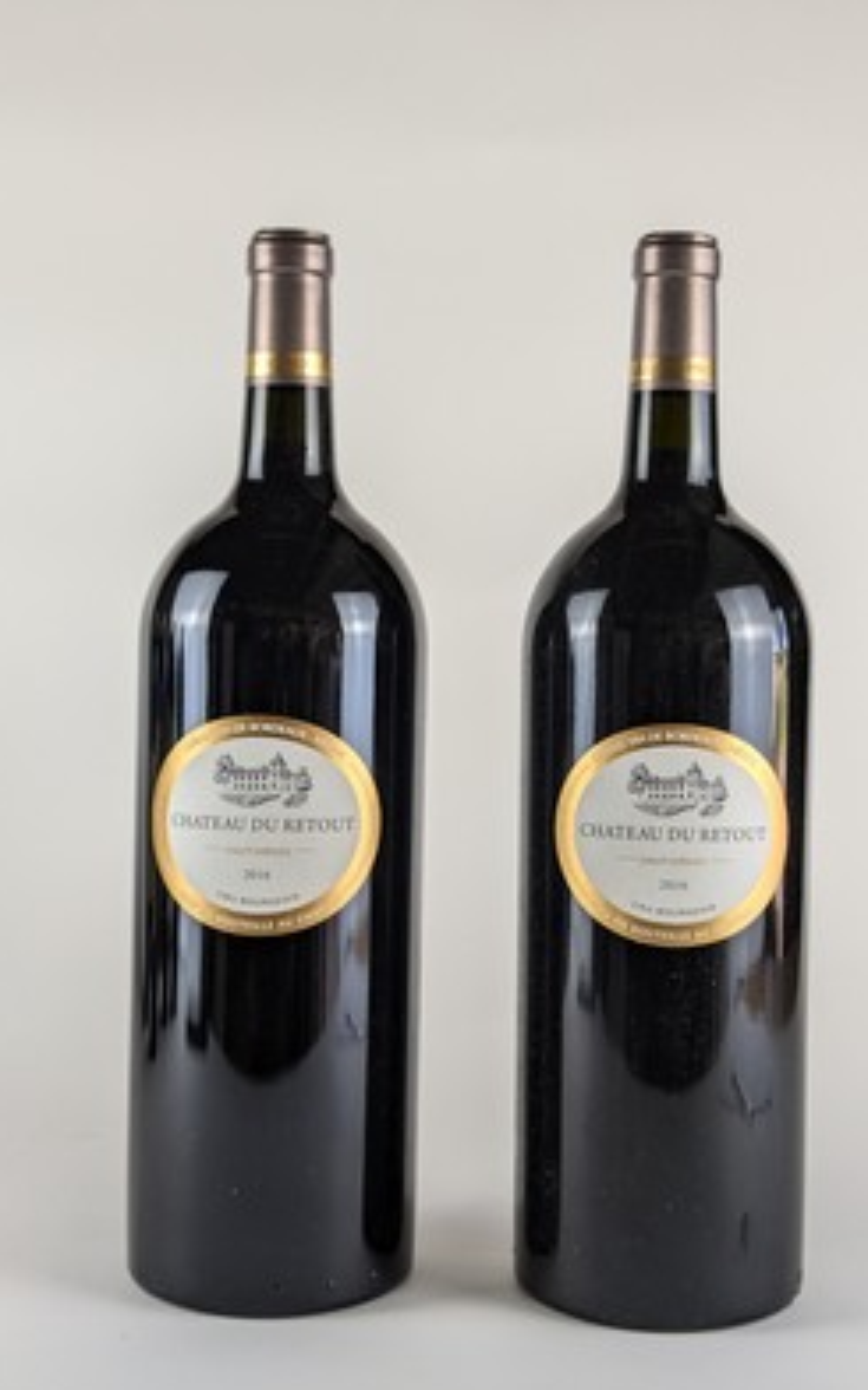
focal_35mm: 52
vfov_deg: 38.9
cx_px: 455
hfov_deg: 24.9
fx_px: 1968
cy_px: 702
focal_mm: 6.81
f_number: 1.85
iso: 39
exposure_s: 1/113
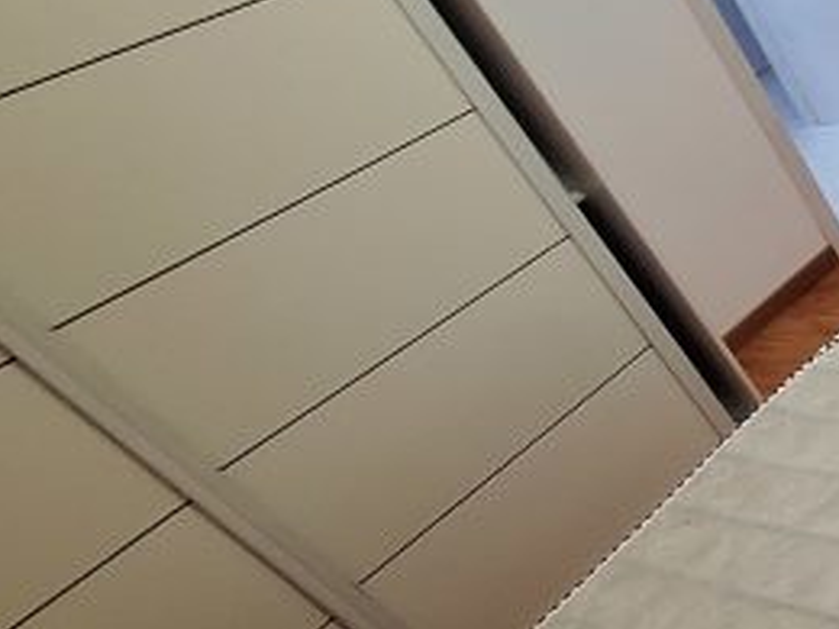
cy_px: 258
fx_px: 969
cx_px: 1233
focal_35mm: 40
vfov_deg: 35.9
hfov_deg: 29.7
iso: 250
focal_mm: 1.74
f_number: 2.2
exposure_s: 1/25
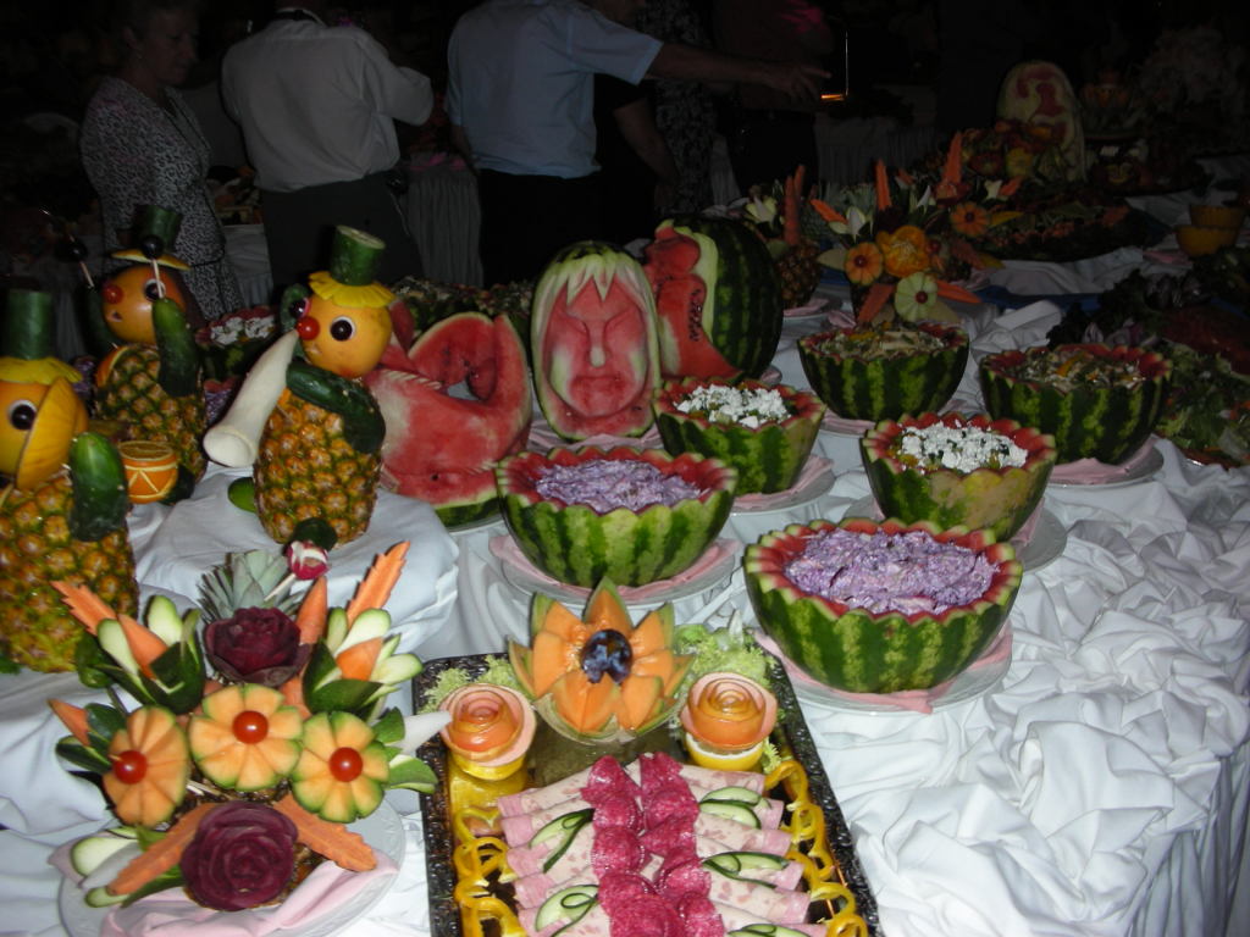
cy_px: 468
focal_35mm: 35
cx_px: 625
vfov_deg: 40.7
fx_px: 1264
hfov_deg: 52.6
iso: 50
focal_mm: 5.8
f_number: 3
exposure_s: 1/60.1
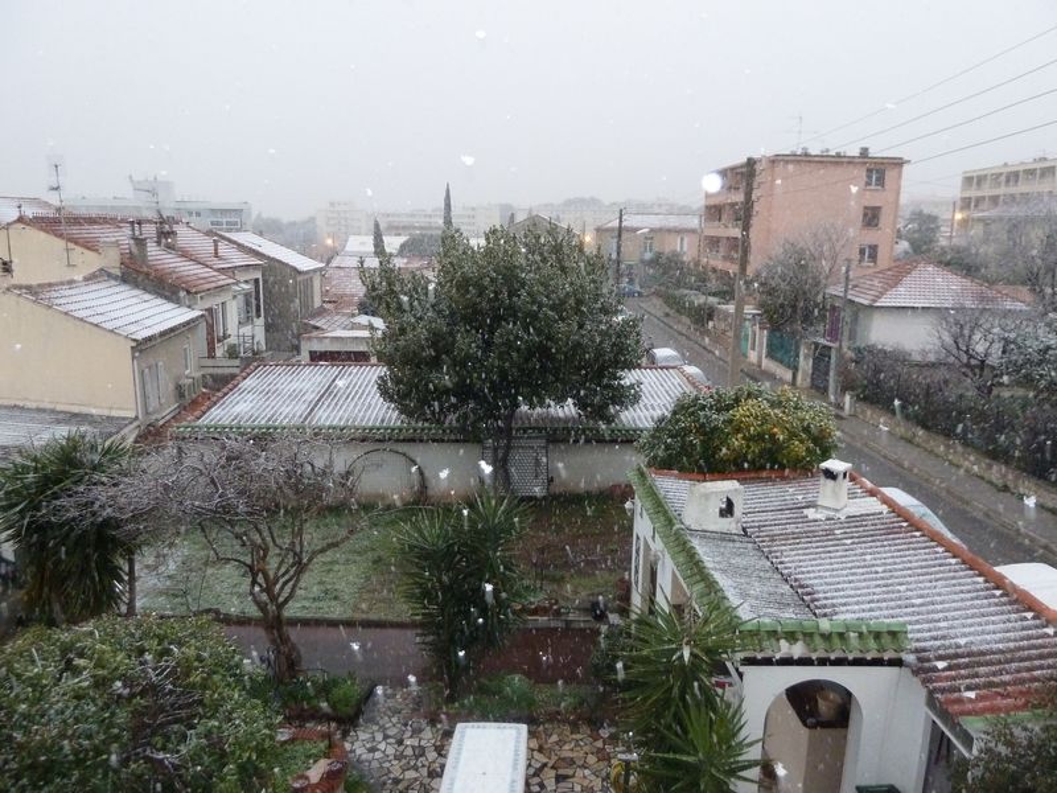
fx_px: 763
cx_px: 528
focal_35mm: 25
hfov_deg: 69.4
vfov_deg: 54.9
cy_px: 396
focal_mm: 4.1
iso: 500
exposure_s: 1/30
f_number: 3.3
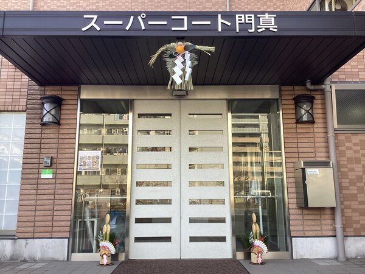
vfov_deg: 45.4
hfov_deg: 58.4
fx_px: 327
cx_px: 182
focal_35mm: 31
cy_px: 137
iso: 32
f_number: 2.4
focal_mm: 3.3
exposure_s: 1/120
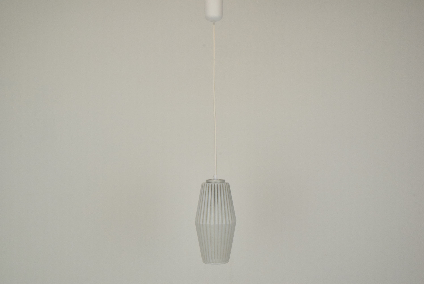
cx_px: 212
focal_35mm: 42
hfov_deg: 46.4
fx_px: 495
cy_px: 142
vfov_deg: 31.9
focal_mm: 28
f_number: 20
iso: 1600
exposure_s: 1/100
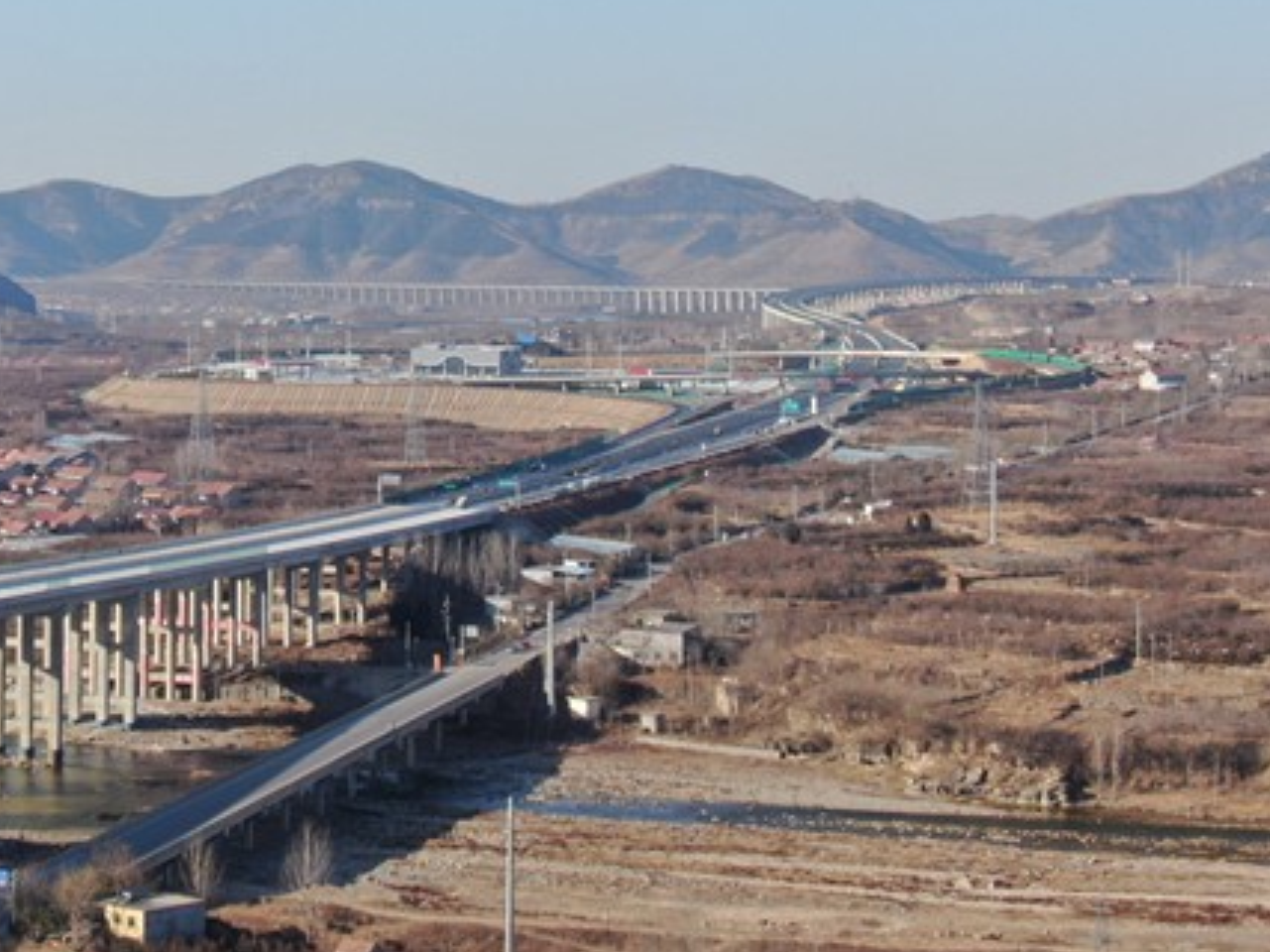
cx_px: 143
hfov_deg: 21.3
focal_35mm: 90
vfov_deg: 16.3
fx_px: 3301
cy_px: 161
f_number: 3.8
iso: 100
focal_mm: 8.6
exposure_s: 1/500
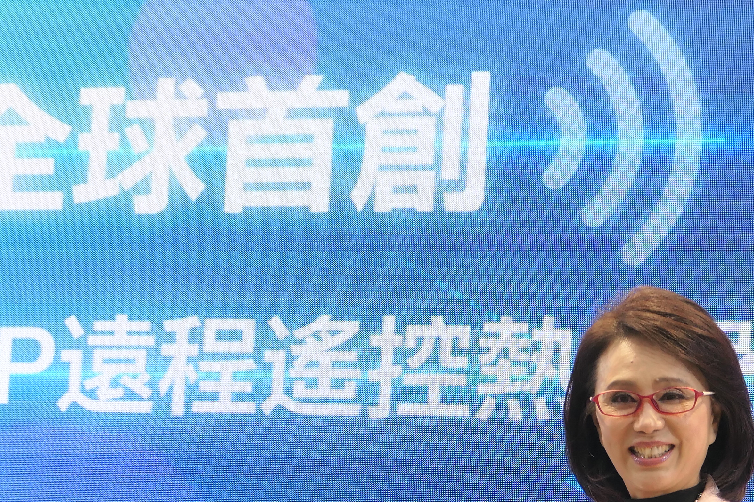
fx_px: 1801
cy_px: 574
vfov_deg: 15.4
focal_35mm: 86
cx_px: 593
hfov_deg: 23.3
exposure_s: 1/80
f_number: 2.8
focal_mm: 13.5
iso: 400
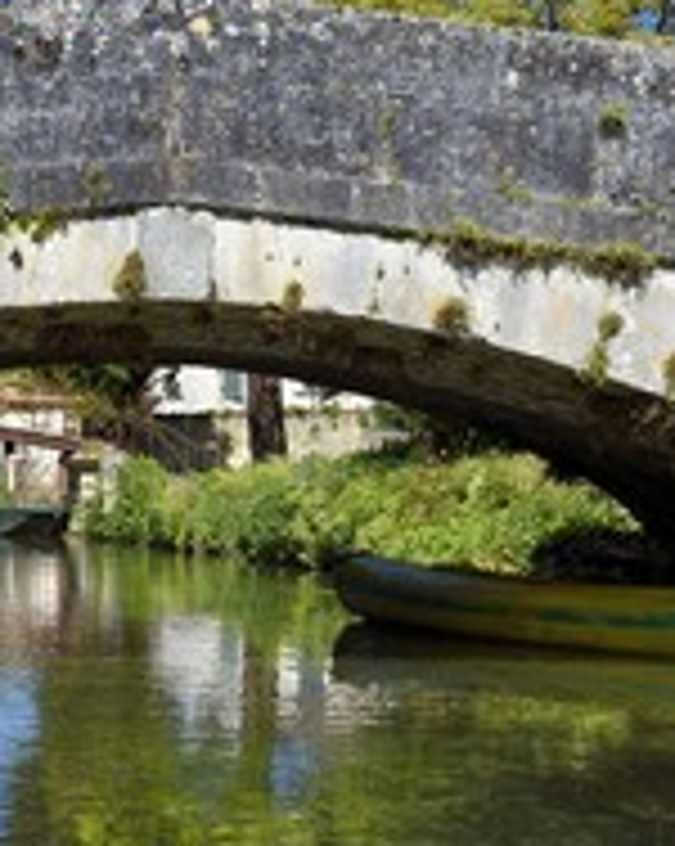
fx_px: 2101
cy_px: 531
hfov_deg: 18.1
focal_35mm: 84
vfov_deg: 22.7
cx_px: 151
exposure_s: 1/320
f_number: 11
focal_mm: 40
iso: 200
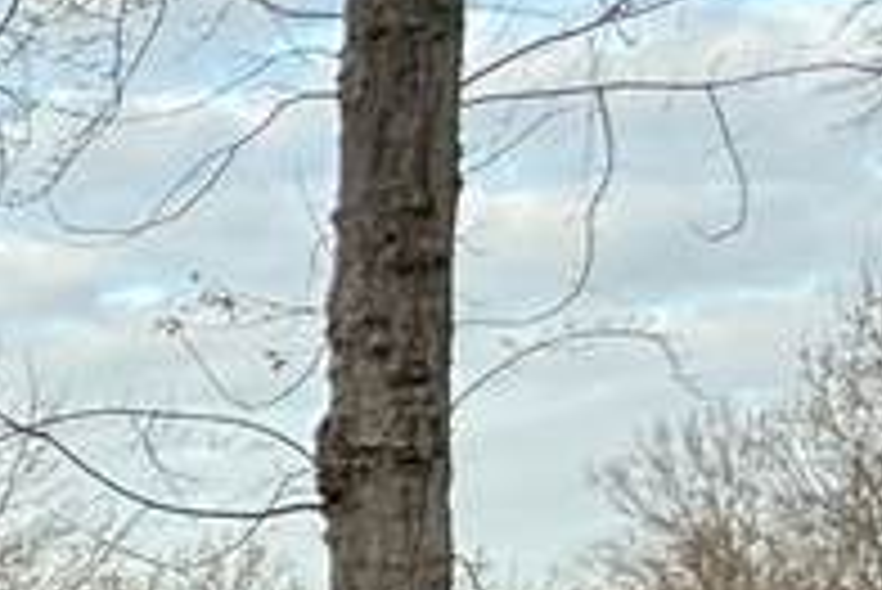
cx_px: -1458
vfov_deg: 13.6
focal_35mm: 95
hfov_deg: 13.1
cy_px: 869
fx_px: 2329
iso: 50
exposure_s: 1/154
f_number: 2.2
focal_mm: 2.22
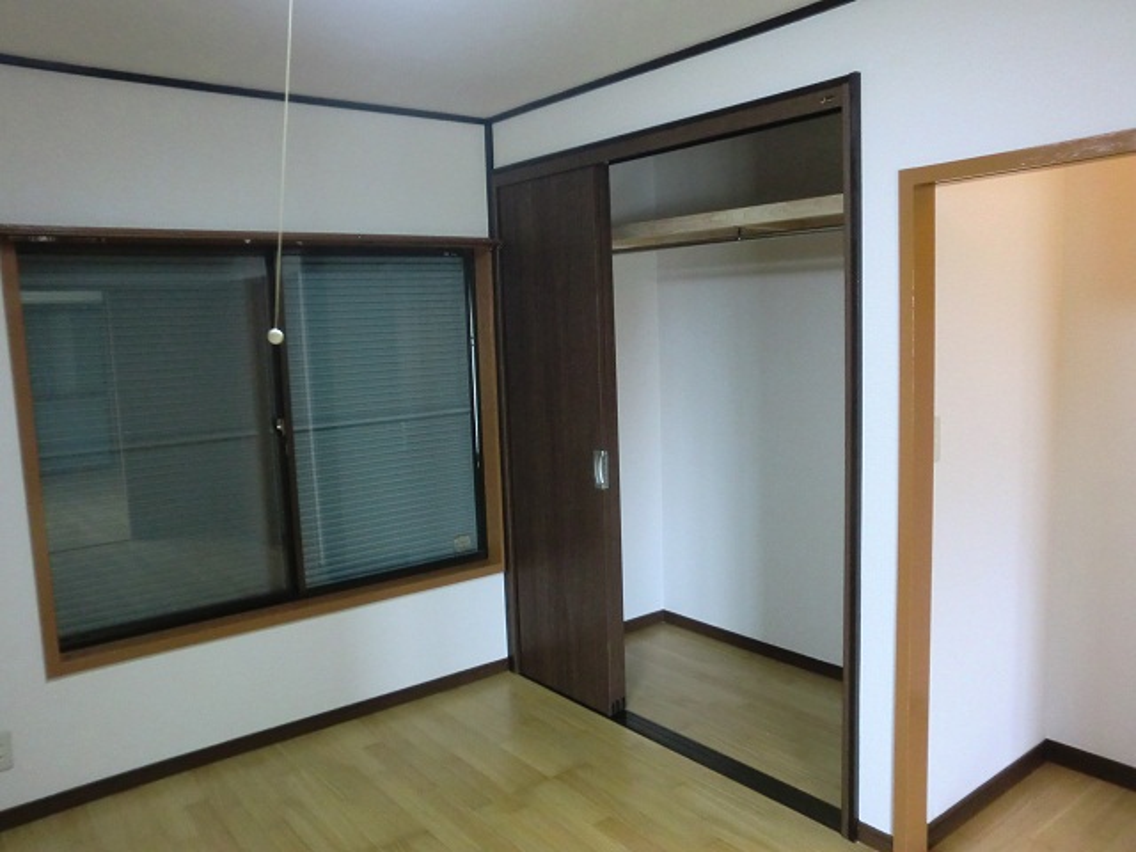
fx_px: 853
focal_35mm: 26
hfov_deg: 67.3
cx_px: 568
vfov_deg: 53.1
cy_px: 426
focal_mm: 4.65
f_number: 2.6
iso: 400
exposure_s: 1/60
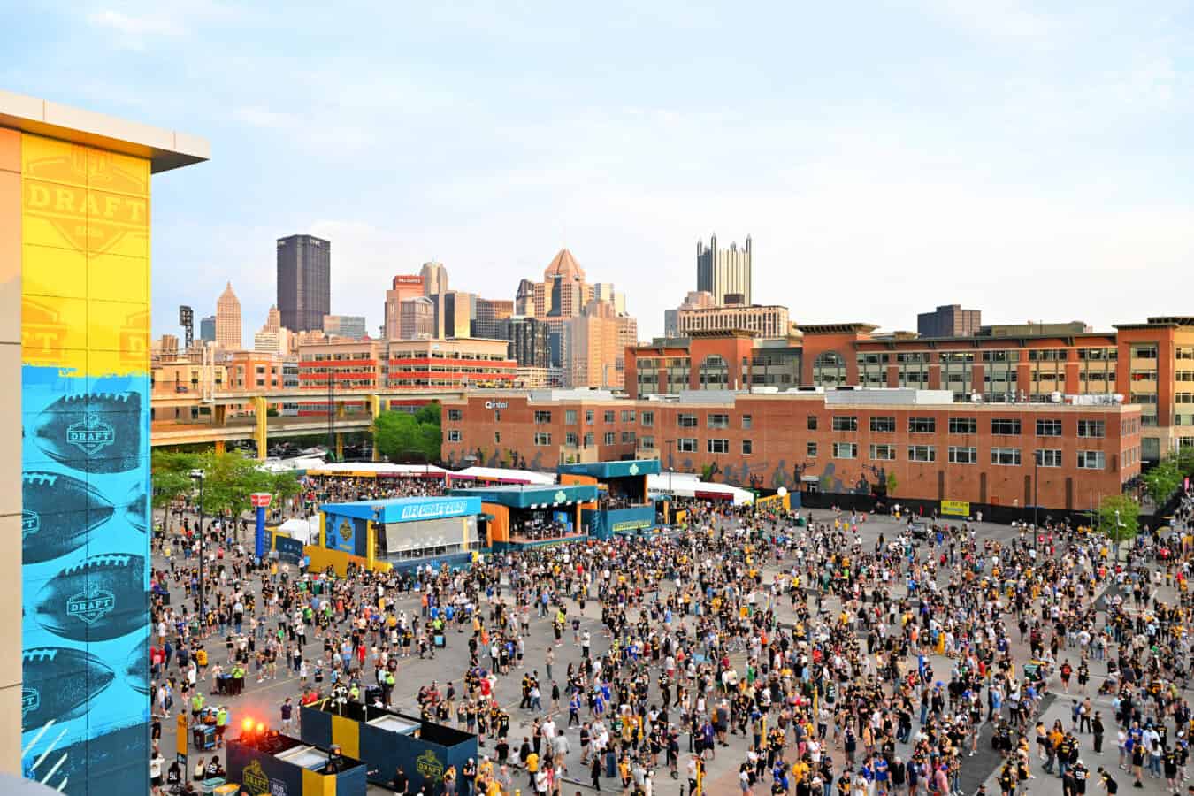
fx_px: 978
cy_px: 398
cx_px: 597
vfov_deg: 44.3
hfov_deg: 62.8
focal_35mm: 30
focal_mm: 29.5
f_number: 8
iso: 1250
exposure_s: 1/200
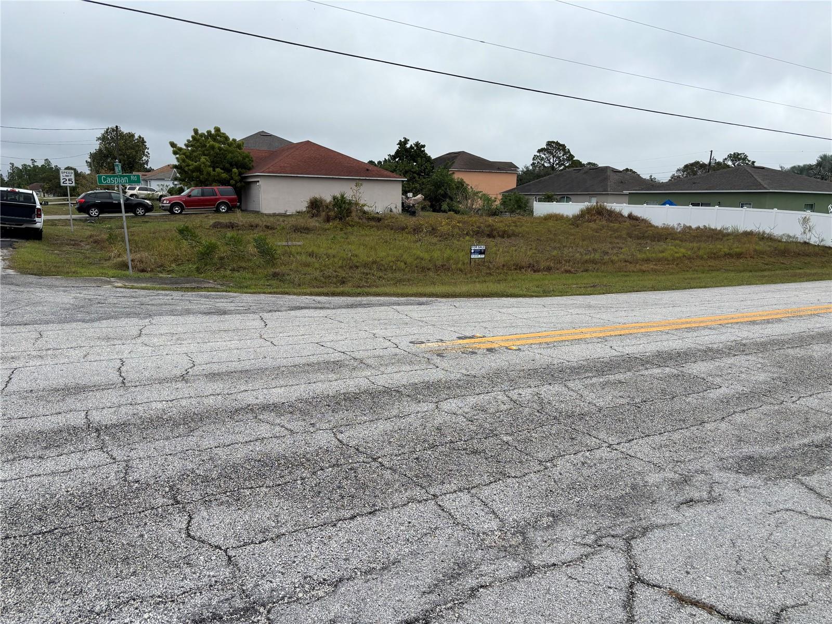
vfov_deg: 53.1
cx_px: 416
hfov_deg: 67.3
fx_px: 625
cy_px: 312
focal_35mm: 26
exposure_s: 1/2778
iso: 50
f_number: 1.6
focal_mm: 5.96
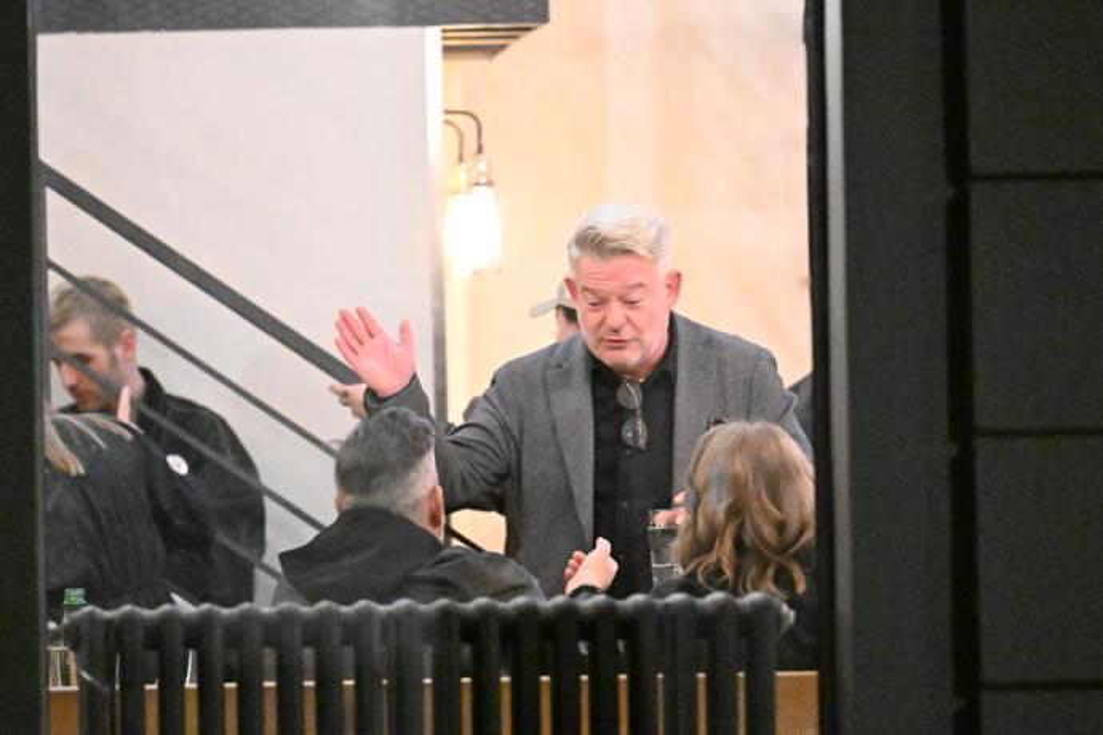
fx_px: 9191
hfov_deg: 6.9
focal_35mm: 300
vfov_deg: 4.6
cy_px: 368
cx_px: 552
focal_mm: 200
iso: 32000
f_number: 2.8
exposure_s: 1/320
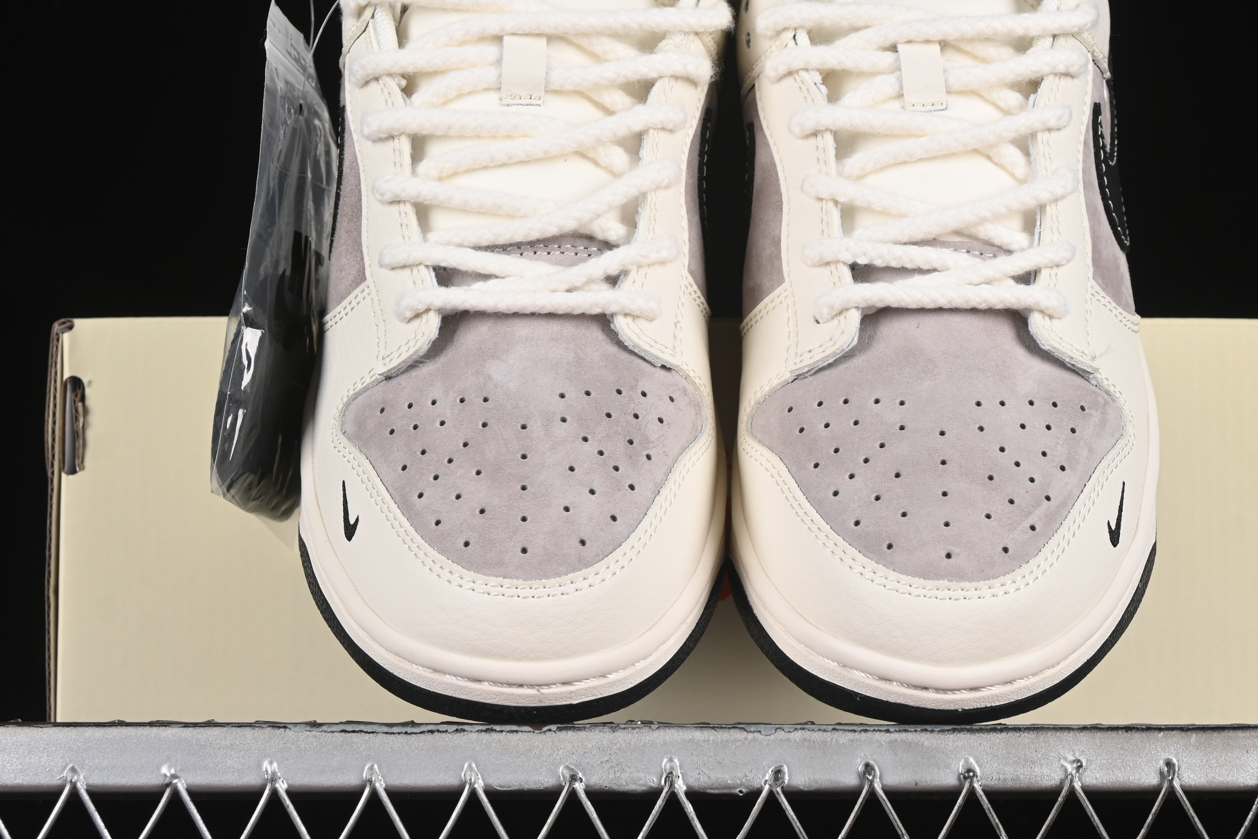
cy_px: 354
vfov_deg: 12.8
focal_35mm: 107
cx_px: 718
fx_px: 3739
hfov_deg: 19.1
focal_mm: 50
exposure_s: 1/80
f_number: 8
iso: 160
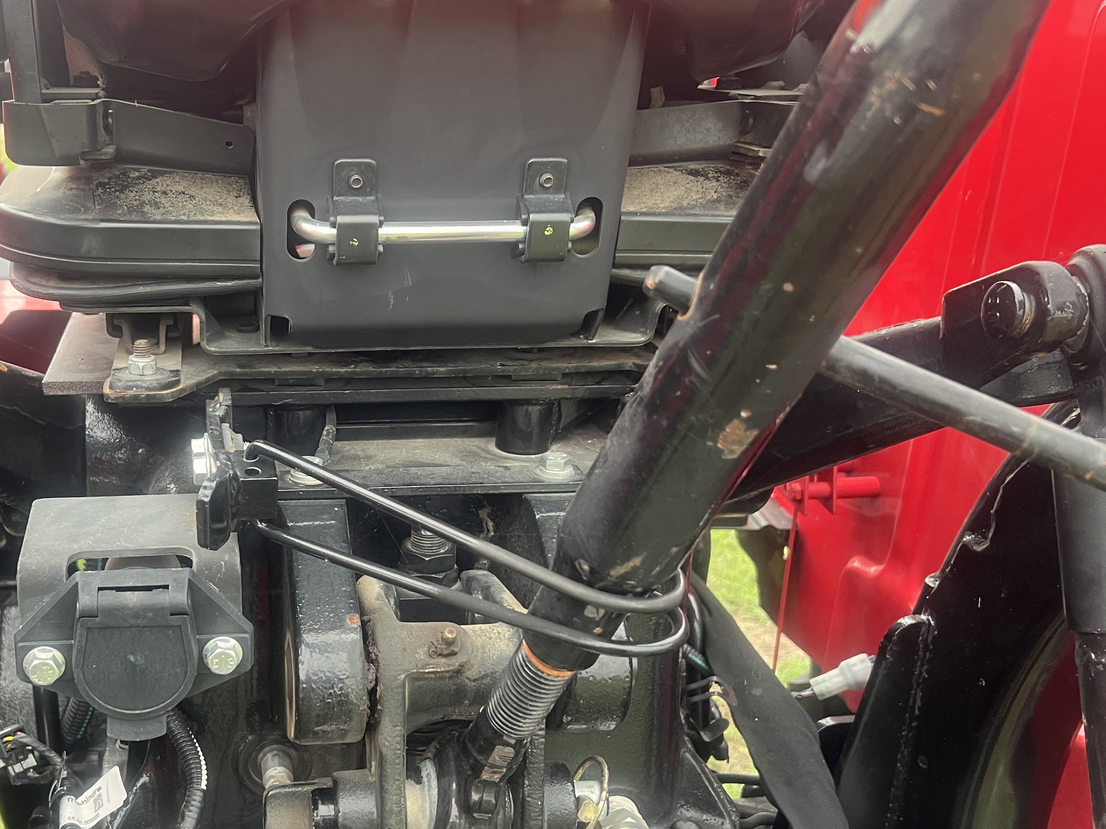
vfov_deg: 37.6
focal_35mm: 38
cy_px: 497
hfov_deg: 47.8
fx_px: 1214
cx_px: 330
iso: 125
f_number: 1.5
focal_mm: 5.7
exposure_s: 1/85
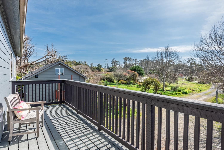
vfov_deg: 61.9
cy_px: 75
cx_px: 112
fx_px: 124
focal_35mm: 20
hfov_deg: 84.0
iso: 200
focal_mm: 20
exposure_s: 1/400
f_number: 8
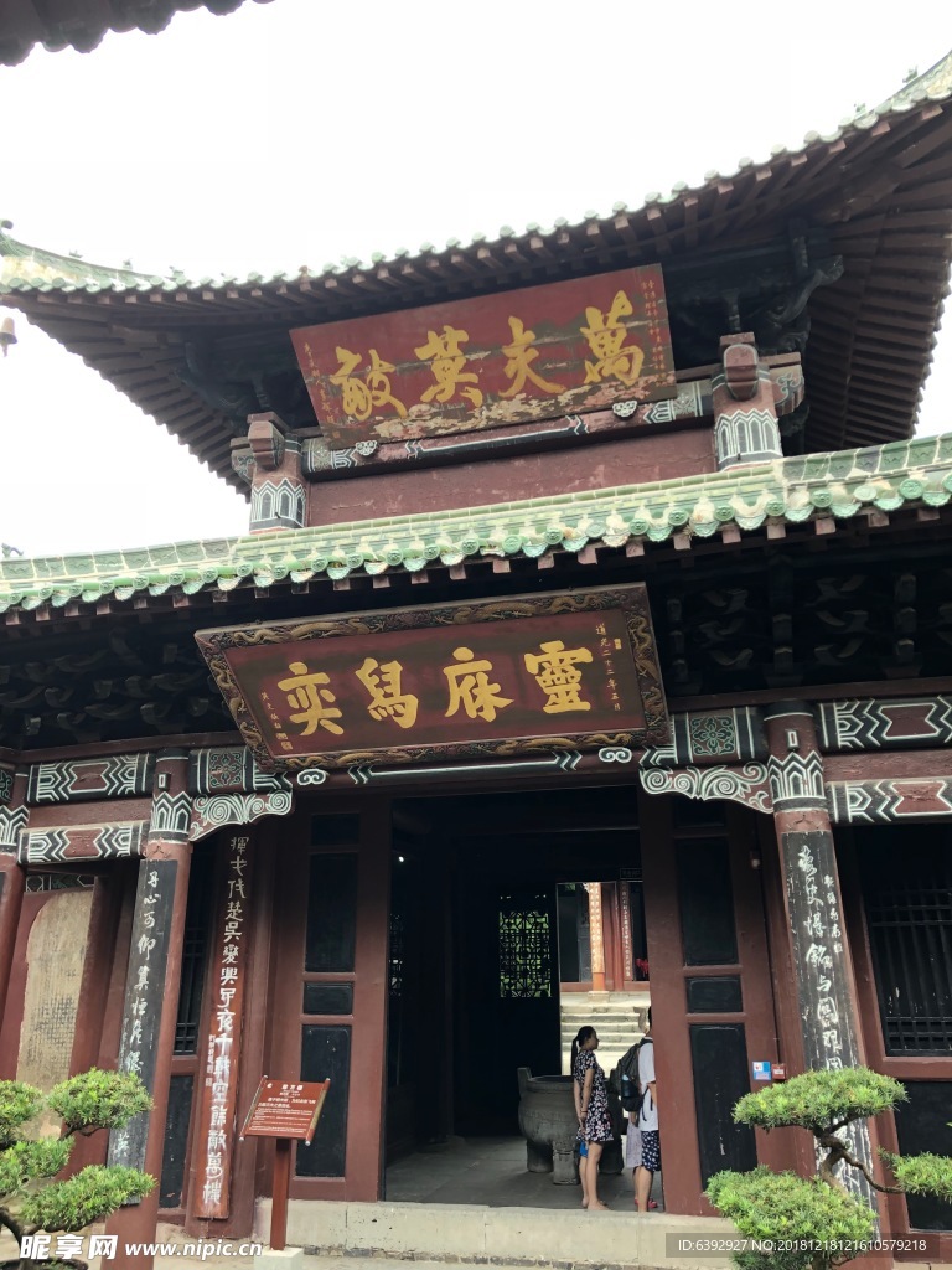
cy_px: 635
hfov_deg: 49.7
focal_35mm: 28
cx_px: 476
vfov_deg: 63.4
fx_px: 1027
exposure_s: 1/120
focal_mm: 4
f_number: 1.8
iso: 50
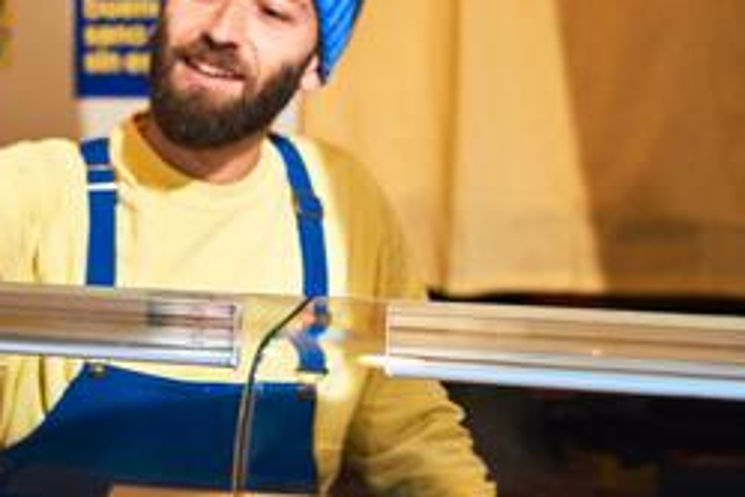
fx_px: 1945
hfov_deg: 20.5
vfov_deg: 14.5
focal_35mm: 94
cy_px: 219
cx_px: -114
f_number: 3.2
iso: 640
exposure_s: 1/160
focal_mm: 40
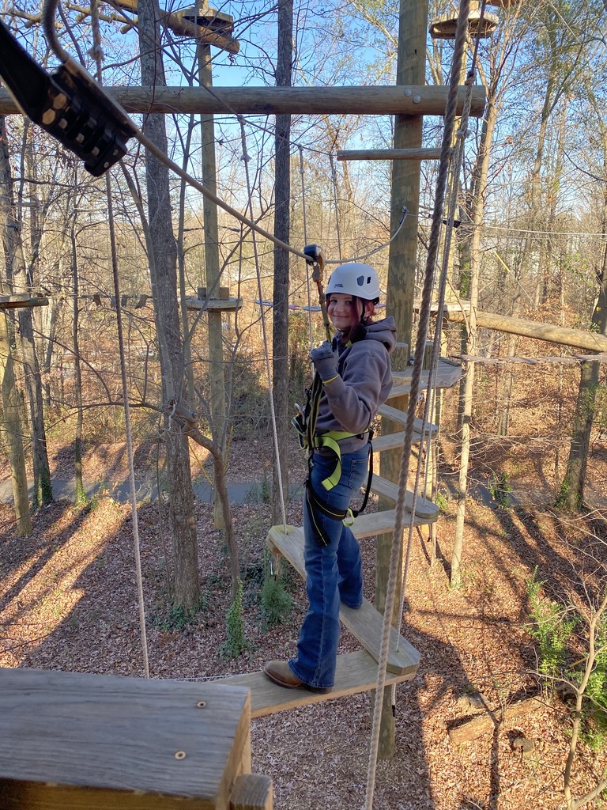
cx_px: 304
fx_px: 608
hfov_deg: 53.1
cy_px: 405
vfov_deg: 67.3
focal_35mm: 26
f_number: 1.8
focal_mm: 4.25
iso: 32
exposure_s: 1/508
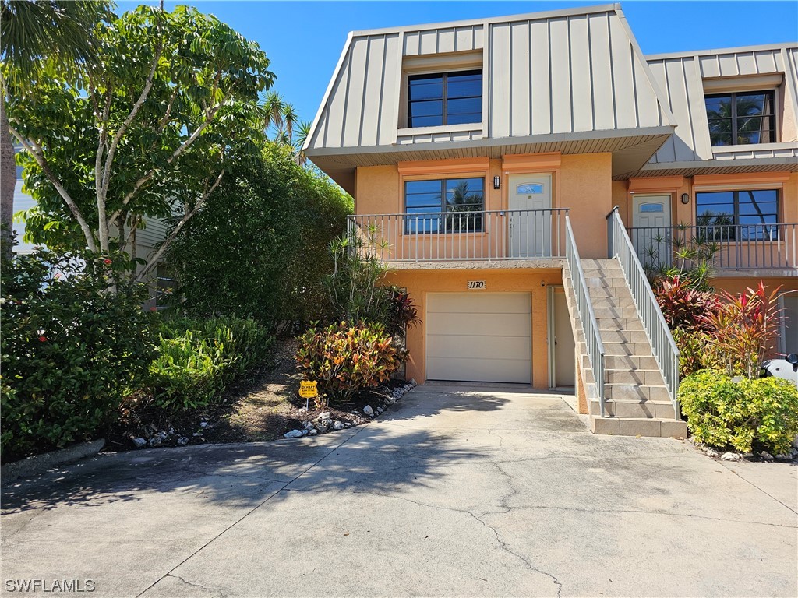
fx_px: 530
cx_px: 399
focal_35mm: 23
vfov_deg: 58.9
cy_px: 299
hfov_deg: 73.9
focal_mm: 6.3
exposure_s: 1/1024
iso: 20
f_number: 1.7
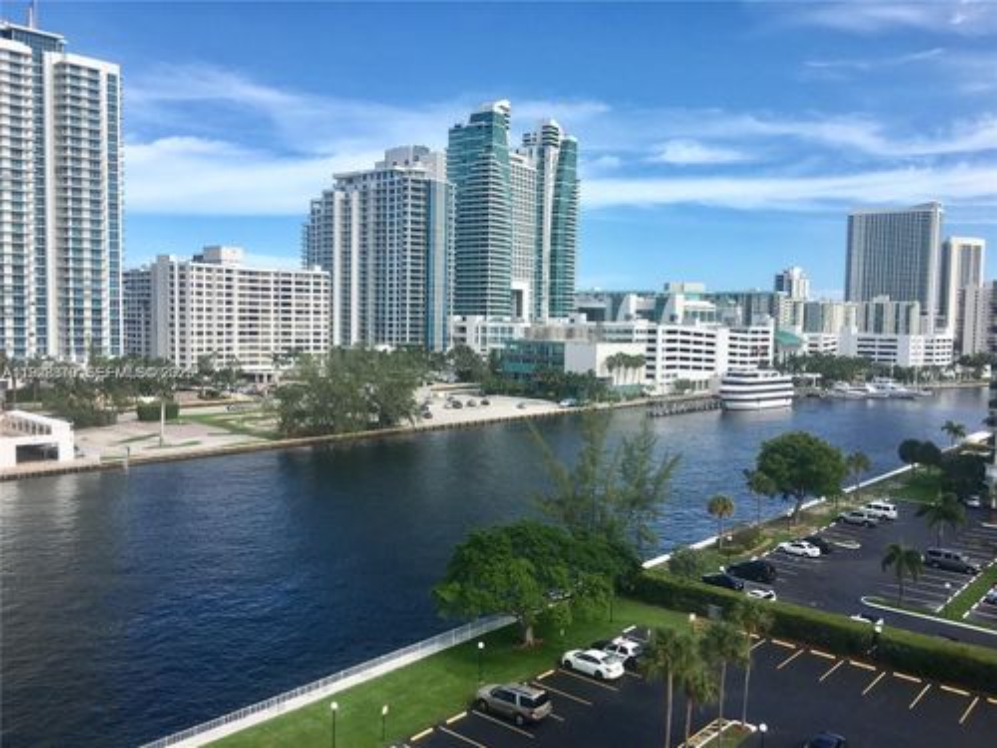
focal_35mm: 29
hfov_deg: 61.7
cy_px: 374
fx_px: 835
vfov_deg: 48.2
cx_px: 498
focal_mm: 4.15
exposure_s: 1/1040
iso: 25
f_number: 2.2
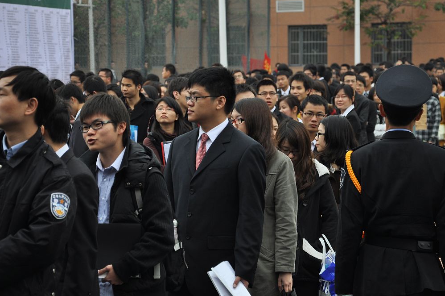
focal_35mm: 166
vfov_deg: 8.2
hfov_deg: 12.4
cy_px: 167
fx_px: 2050
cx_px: 235
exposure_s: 1/400
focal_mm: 92
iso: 320
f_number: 5.6
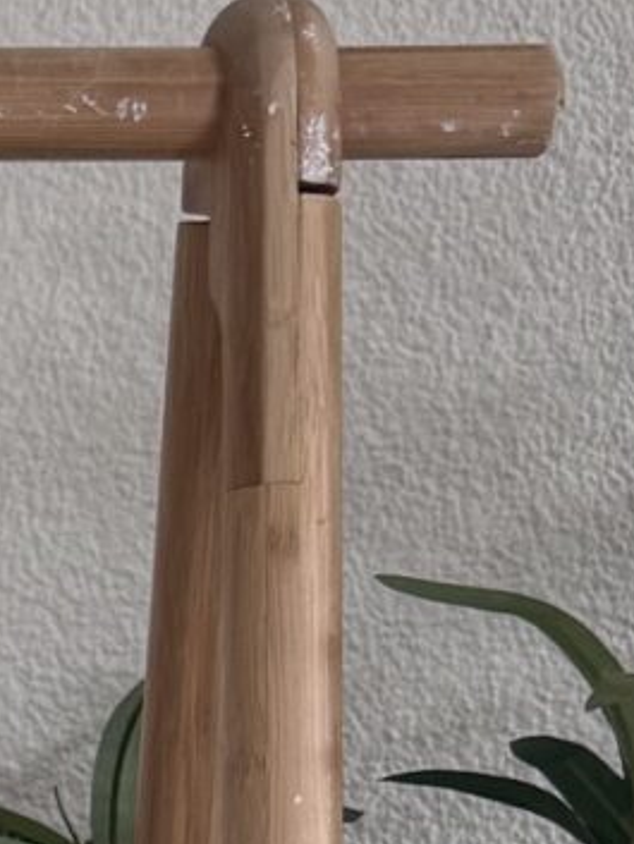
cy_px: 1124
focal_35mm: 174
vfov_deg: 11.1
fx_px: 4247
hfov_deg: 7.6
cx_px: -1206
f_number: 1.78
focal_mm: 6.76
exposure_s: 1/50
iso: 125
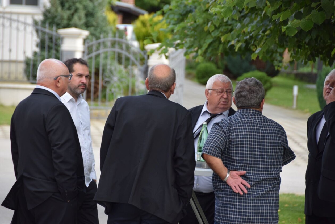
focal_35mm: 255
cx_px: 168
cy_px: 112
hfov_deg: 8.1
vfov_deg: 5.4
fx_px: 2374
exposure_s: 1/250
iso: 500
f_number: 5.6
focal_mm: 170
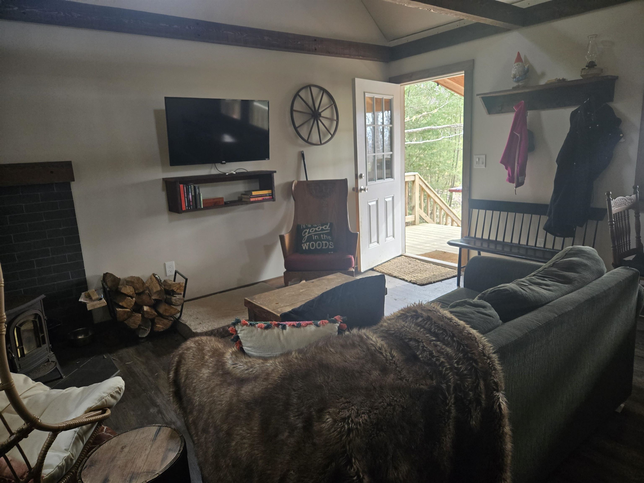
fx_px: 428
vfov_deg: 58.9
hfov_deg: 73.9
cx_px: 322
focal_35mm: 23
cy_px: 242
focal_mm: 5.4
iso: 400
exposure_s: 1/120
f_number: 1.8
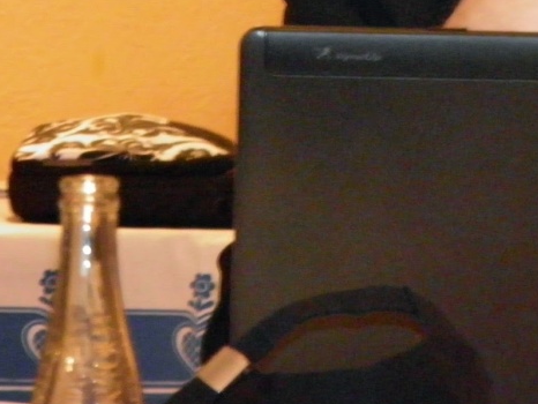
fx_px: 9128
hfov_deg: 3.4
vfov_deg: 2.5
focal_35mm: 587
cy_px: -97
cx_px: 635
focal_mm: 41.1
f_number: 4.2
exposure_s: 1/8
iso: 800
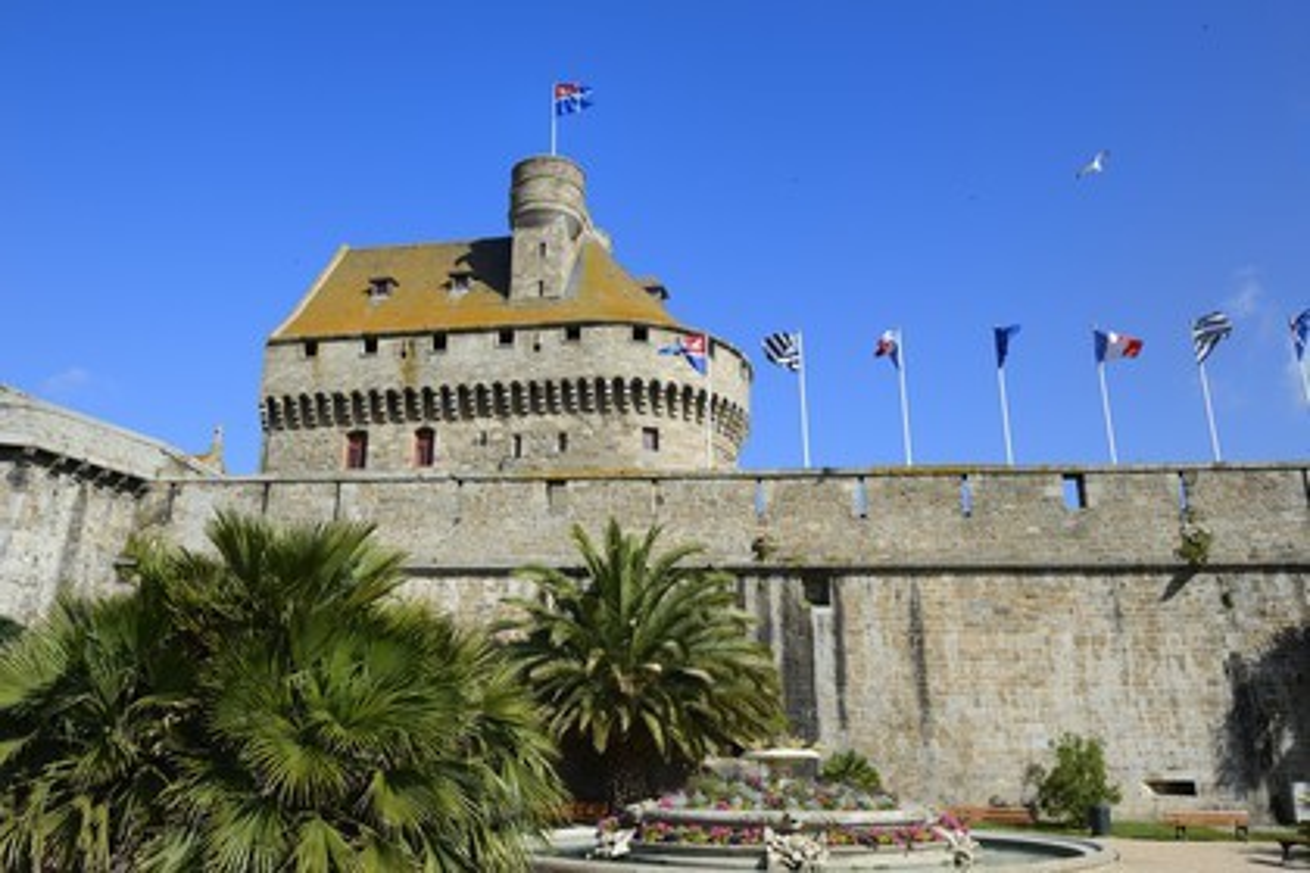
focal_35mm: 29
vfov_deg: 45.0
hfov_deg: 63.7
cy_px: 436
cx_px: 655
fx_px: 1055
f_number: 11
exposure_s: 1/250
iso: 200
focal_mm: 29
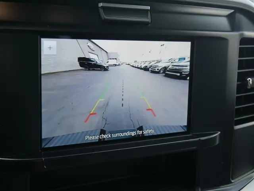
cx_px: 127
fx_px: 382
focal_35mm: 52
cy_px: 96
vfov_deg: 28.1
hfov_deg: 36.8
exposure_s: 1/80
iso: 200
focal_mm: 26
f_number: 5.3
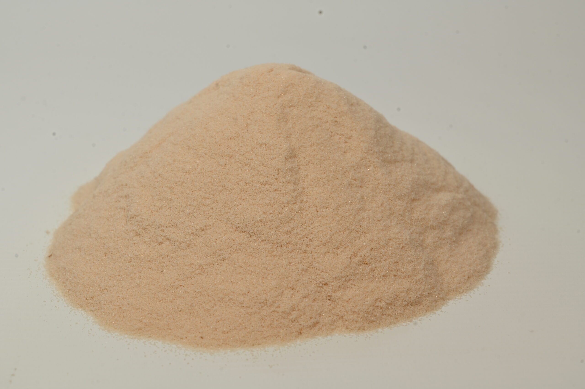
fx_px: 1137
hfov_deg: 28.9
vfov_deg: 19.4
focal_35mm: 70
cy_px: 194
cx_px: 292
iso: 160
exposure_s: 1/125
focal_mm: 70
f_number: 11
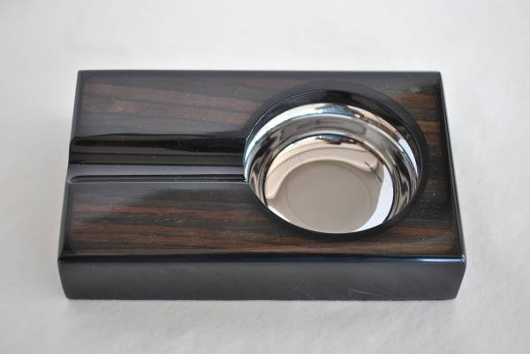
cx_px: 265
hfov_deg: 24.6
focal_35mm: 82
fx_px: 1215
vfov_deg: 16.6
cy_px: 177
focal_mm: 55
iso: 200
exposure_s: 1/50
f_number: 5.6
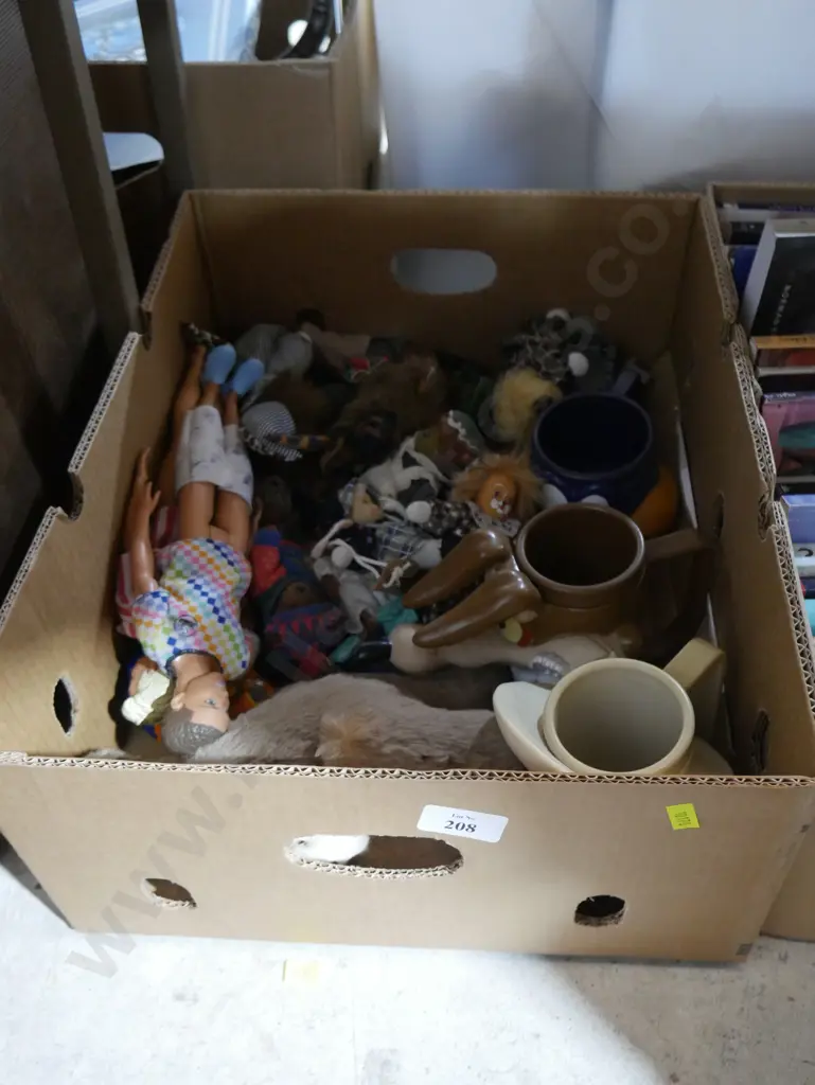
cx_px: 408
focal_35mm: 32
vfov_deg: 56.8
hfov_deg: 44.2
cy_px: 542
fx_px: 1004
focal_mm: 16
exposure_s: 1/40
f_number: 3.6
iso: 3200
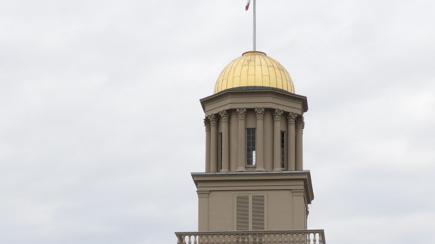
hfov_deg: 14.3
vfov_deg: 8.0
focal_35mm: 150
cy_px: 341
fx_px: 1730
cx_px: 221
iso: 100
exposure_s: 1/200
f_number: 4.2
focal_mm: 11.6
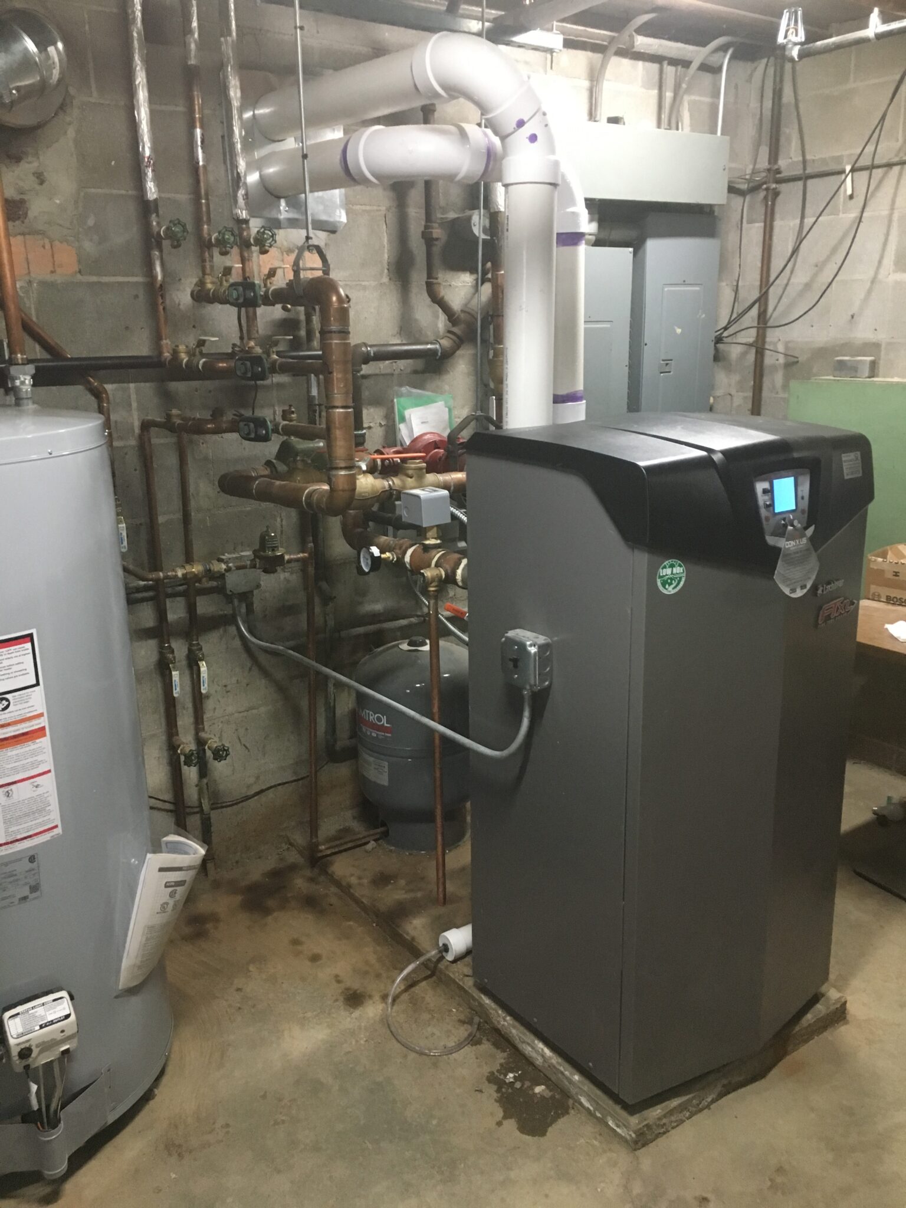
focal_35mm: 29
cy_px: 604
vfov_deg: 61.7
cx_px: 453
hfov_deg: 48.2
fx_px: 1012
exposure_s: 1/20
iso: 200
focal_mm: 4.15
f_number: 2.2
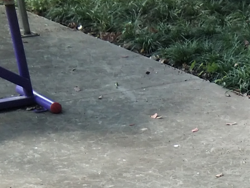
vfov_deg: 9.8
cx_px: 453
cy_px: 323
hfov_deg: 12.5
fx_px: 1040
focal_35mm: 144
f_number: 2.2
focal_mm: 3.69
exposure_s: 1/132
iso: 50
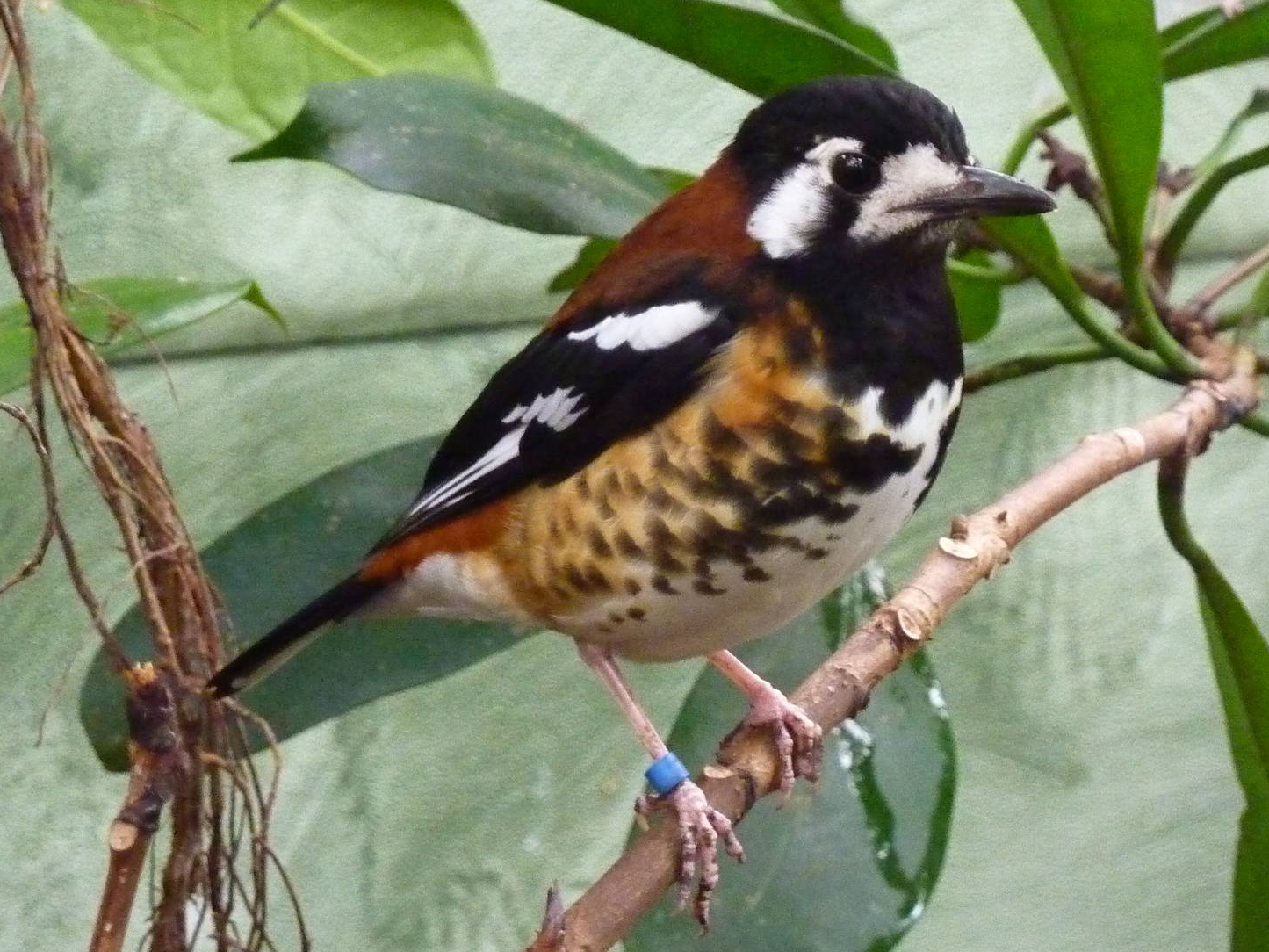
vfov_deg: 9.0
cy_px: 472
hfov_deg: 12.0
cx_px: 672
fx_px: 6049
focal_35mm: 165
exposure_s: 1/15
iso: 800
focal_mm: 17
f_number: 4.3
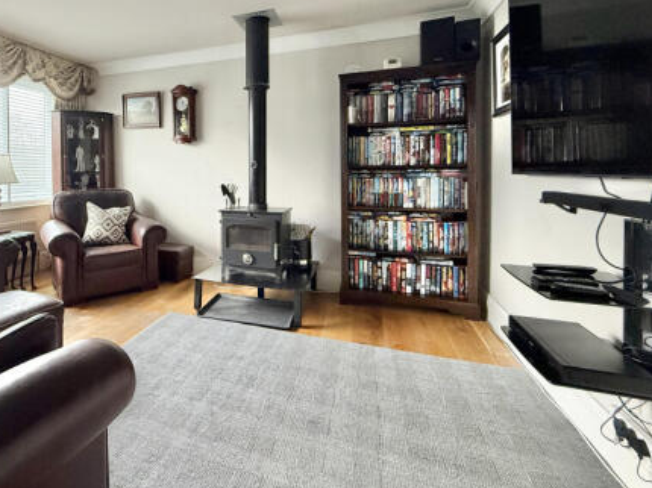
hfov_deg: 82.3
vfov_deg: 67.2
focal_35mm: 19
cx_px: 227
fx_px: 358
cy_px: 174
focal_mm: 2.22
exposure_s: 1/74
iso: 320
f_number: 2.2
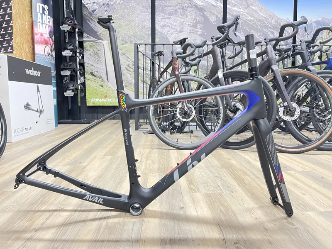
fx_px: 249
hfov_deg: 67.3
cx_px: 166
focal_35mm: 26
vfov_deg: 53.1
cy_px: 124
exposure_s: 1/33
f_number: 1.6
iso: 500
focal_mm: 5.1
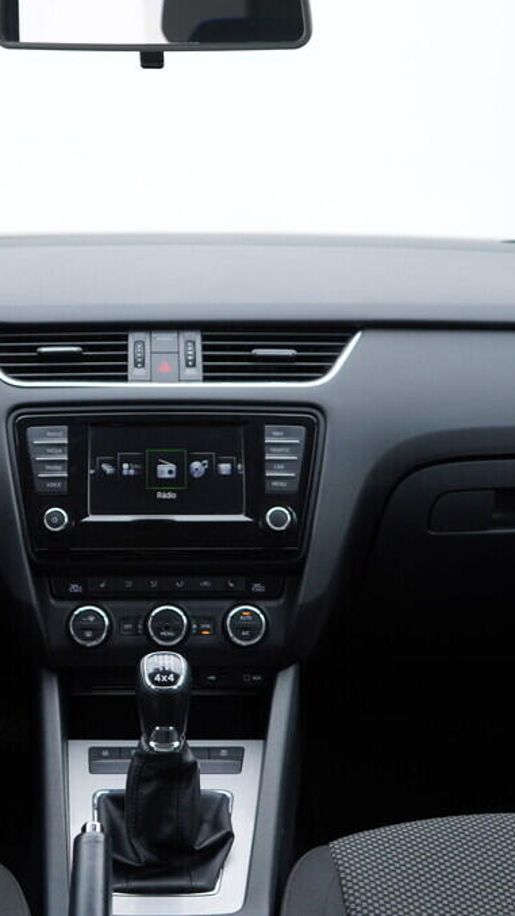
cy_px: 457
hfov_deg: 20.9
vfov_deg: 36.6
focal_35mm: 57
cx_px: 146
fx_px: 1385
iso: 125
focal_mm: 24
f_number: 2.8
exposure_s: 1/40
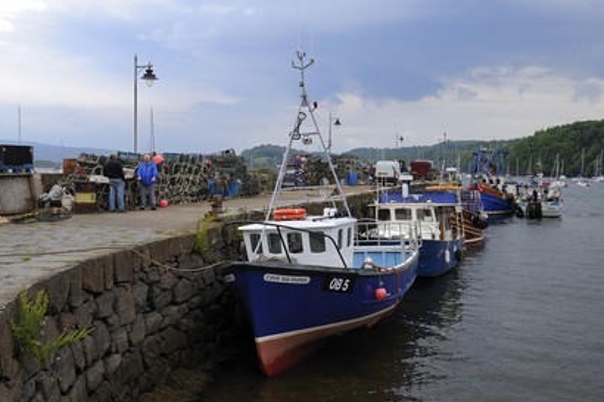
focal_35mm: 39
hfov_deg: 49.6
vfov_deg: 34.2
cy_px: 200
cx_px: 301
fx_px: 654
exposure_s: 1/200
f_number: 13
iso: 400
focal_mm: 38
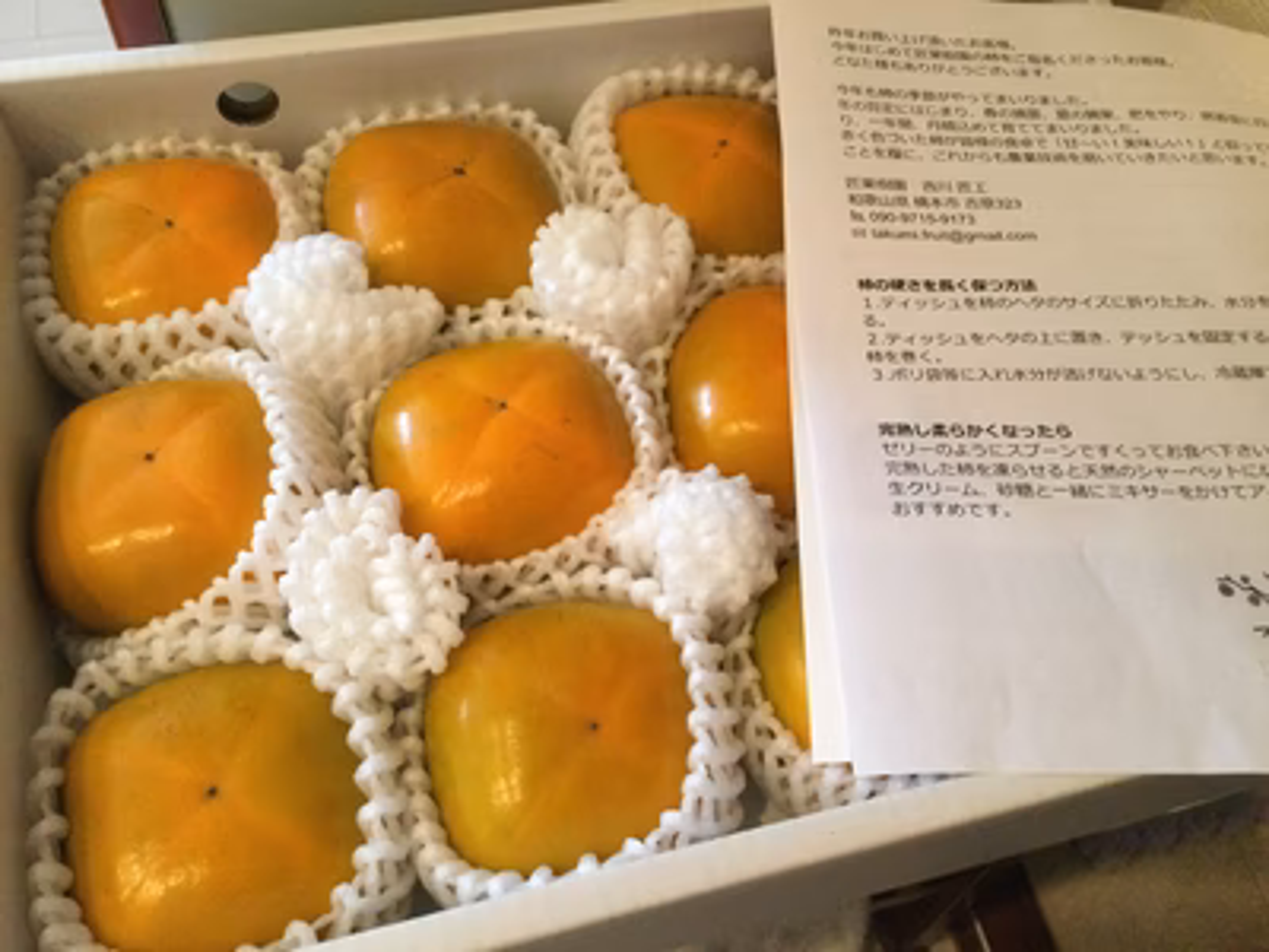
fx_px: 1136
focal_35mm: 31
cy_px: 476
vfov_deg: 45.4
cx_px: 634
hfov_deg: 58.4
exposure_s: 1/20
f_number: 2.4
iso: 200
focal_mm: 3.3
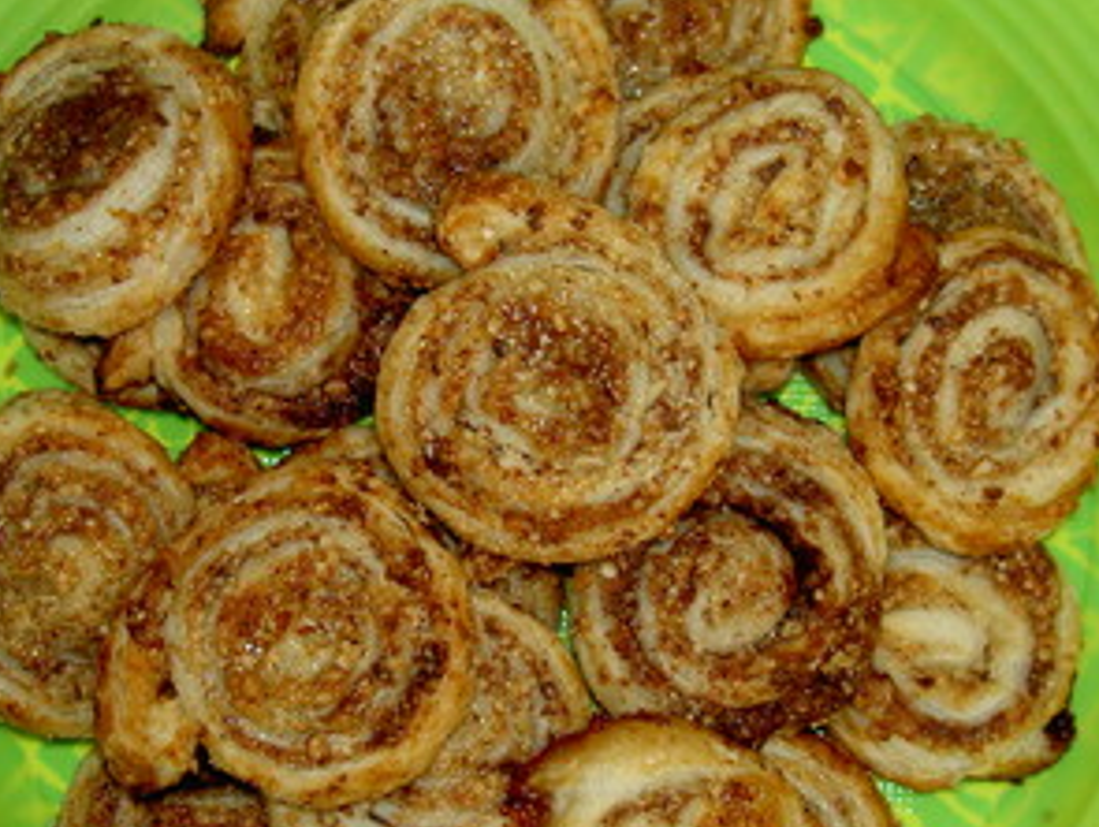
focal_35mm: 66
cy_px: 479
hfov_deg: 29.3
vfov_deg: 22.3
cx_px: 499
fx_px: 2098
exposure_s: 1/60
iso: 100
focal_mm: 8
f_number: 2.8
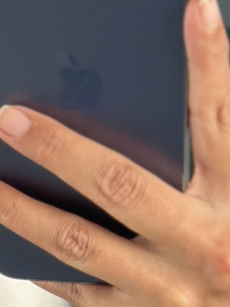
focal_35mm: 209
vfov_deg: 9.0
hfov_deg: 6.8
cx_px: -258
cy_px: 575
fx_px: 1851
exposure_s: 1/121
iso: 100
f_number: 1.78
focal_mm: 6.86
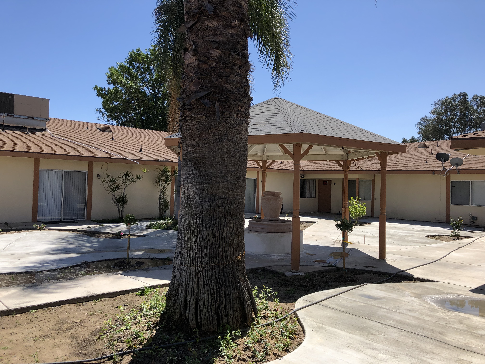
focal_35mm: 28
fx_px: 392
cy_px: 182
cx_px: 242
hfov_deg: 63.4
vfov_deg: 49.7
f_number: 1.8
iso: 20
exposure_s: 1/1656
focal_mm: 3.99
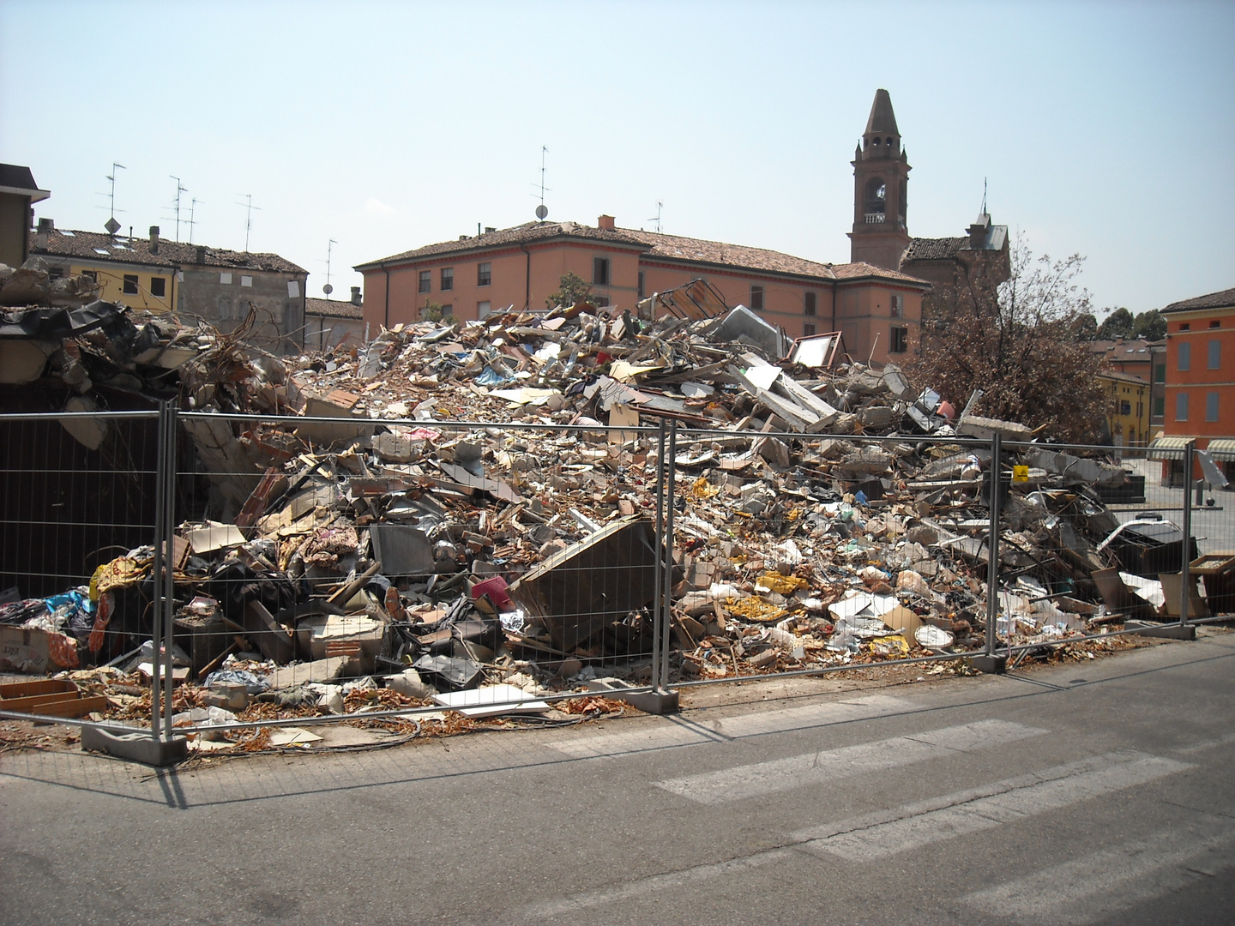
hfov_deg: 52.6
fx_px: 1249
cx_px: 618
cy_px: 463
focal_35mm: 35
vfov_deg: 40.7
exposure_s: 1/337
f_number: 5.6
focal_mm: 5.7
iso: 64
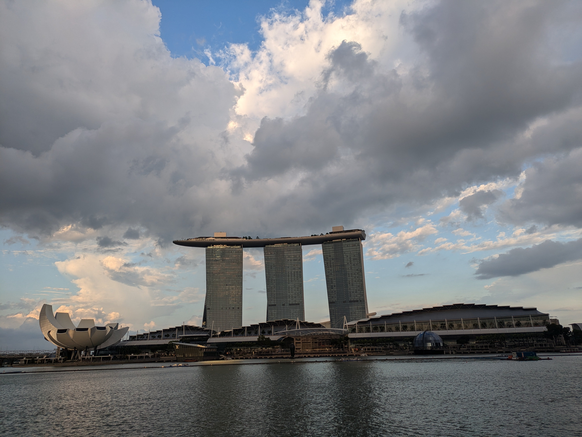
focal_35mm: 25
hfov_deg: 69.4
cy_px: 218
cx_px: 291
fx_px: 421
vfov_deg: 54.9
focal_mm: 5.43
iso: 46
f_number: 1.89
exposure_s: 1/911
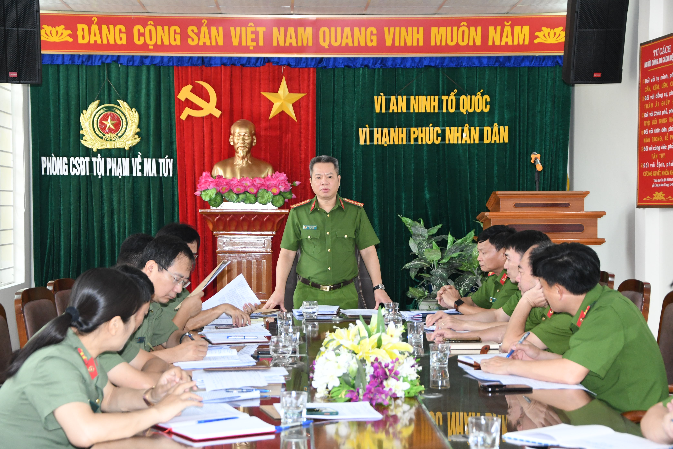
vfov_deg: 20.2
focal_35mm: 68
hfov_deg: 29.9
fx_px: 1262
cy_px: 224
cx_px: 336
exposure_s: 1/200
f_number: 4.8
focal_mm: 45
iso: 2000
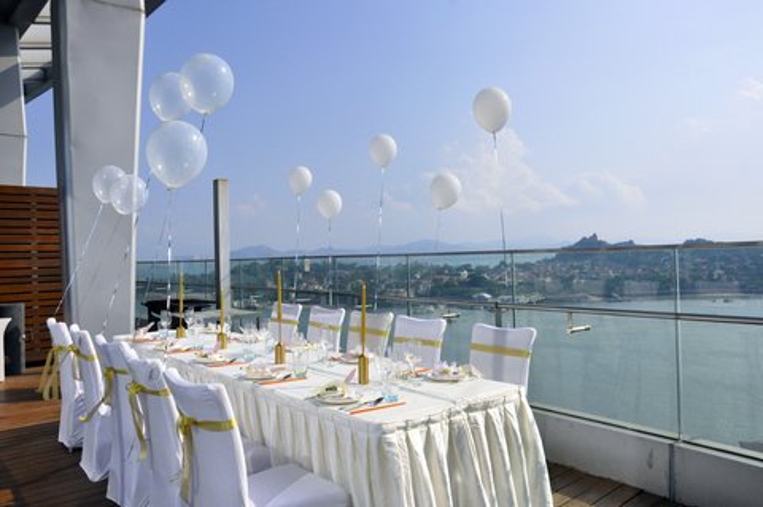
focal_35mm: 27
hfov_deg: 67.4
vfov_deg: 47.8
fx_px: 572
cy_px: 254
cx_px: 382
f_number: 8
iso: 1250
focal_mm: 18
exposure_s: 1/3200
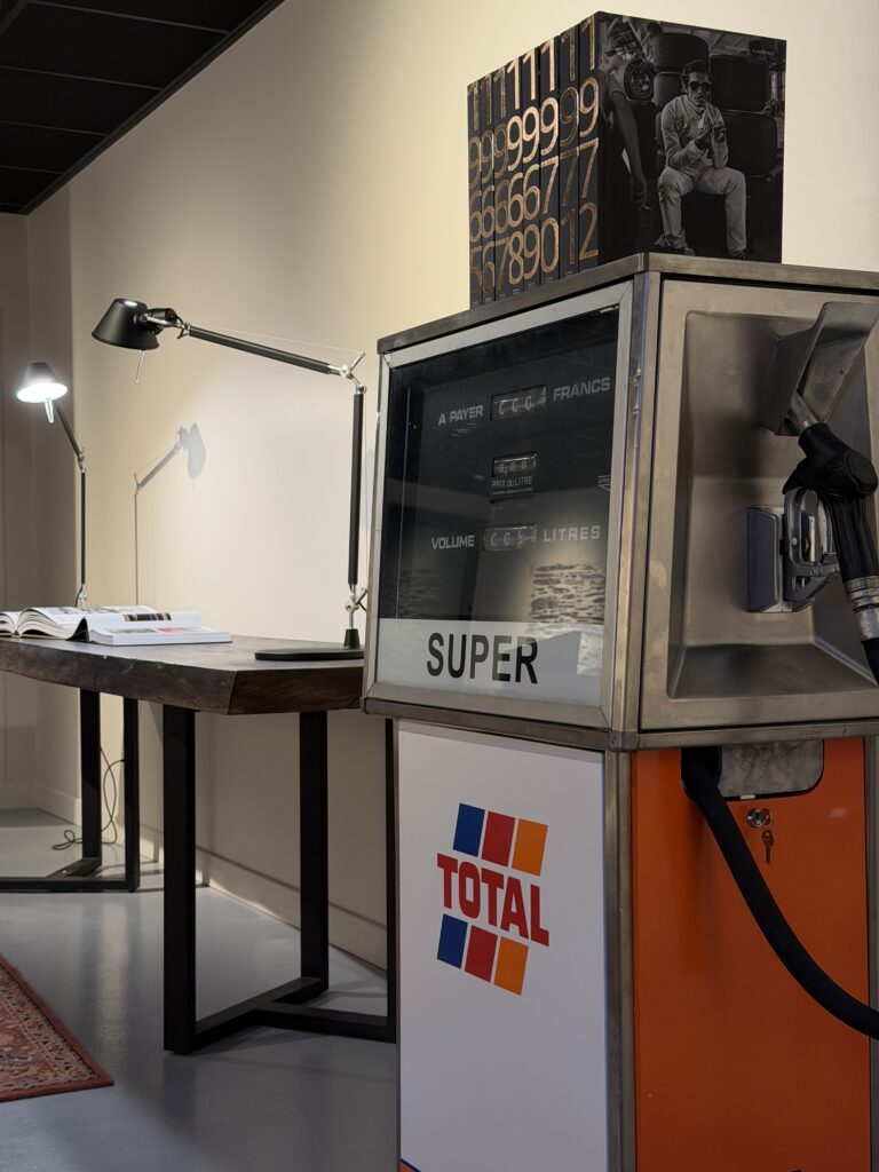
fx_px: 1625
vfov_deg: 39.7
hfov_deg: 30.3
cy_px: 586
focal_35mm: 48
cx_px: 440
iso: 160
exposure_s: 1/100
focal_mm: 6.76
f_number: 1.78
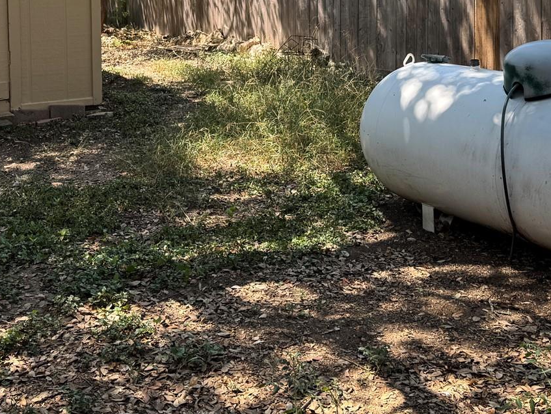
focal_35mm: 58
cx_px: 251
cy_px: 29
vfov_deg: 24.4
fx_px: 924
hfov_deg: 33.2
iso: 80
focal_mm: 6.76
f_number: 1.78
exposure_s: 1/876
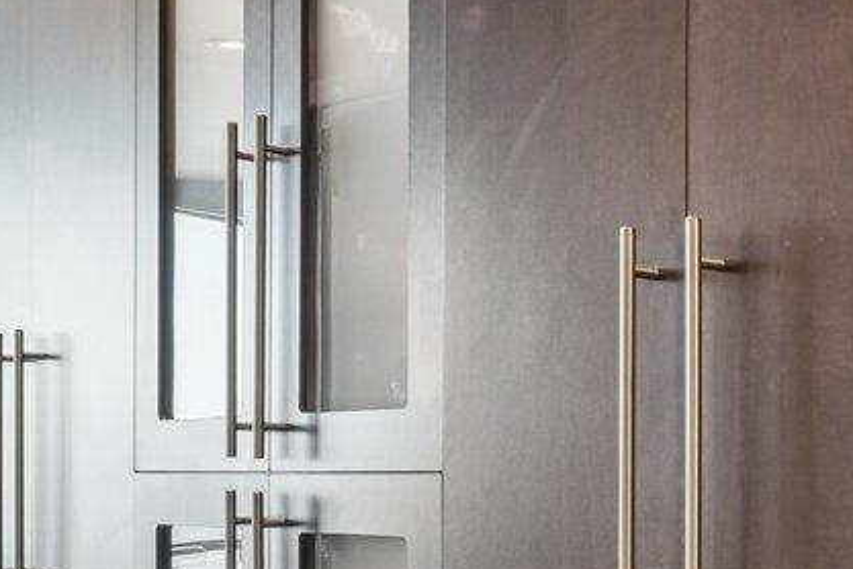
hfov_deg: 31.1
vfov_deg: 22.5
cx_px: 876
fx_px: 1398
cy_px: 488
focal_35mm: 59
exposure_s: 1/5
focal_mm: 8
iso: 500
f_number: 8
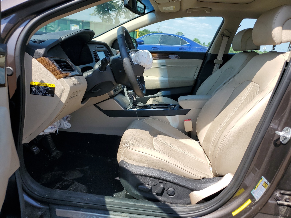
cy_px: 109
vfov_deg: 53.1
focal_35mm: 26
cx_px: 146
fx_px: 219
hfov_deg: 67.3
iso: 50
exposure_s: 1/1667
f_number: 1.5
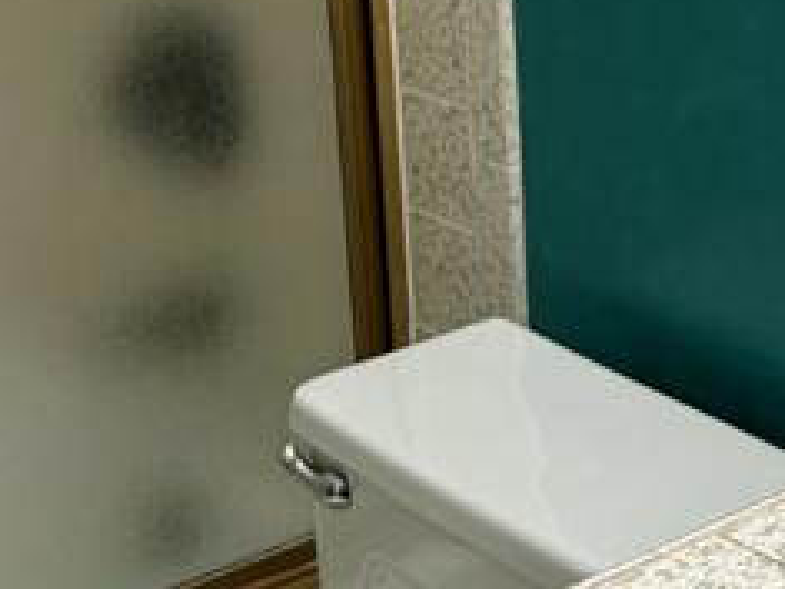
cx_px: 898
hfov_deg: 18.1
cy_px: 30
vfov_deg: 14.1
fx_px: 2358
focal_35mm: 104
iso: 400
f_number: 1.78
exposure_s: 1/60
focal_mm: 6.76
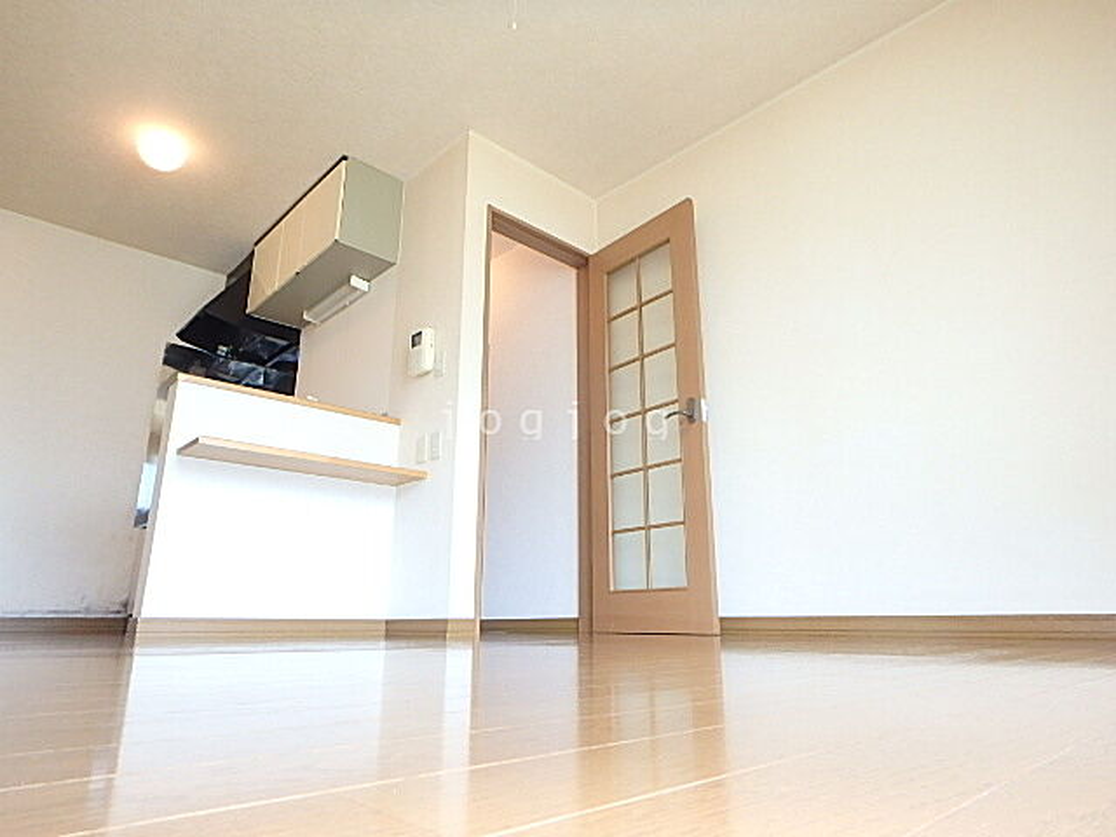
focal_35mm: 21
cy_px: 418
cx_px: 558
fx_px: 677
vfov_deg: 63.4
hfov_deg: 79.0
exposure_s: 1/30
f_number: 3.5
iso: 320
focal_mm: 3.7
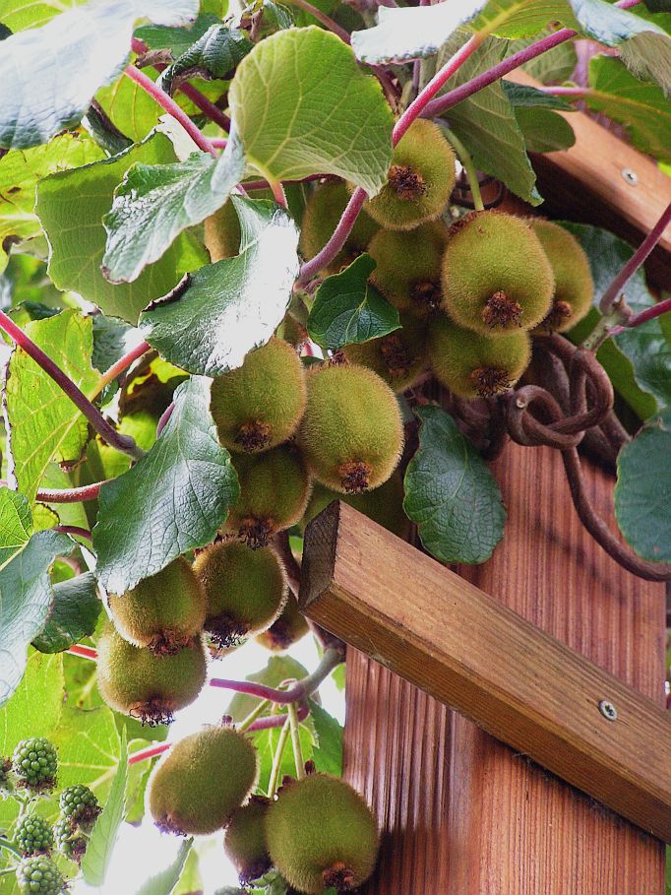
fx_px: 5659
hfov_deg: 6.8
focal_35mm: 219
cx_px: 336
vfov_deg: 9.0
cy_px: 448
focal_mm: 36.4
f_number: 3.2
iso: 200
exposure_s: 1/200
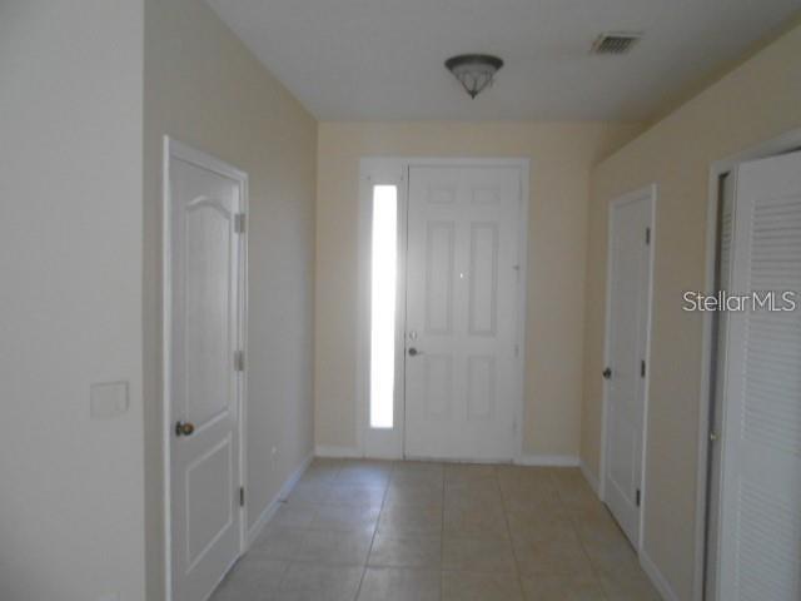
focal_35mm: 26
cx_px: 400
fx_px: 602
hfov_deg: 67.3
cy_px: 300
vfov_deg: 53.1
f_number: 3.5
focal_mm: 4.6
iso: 400
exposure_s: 1/30
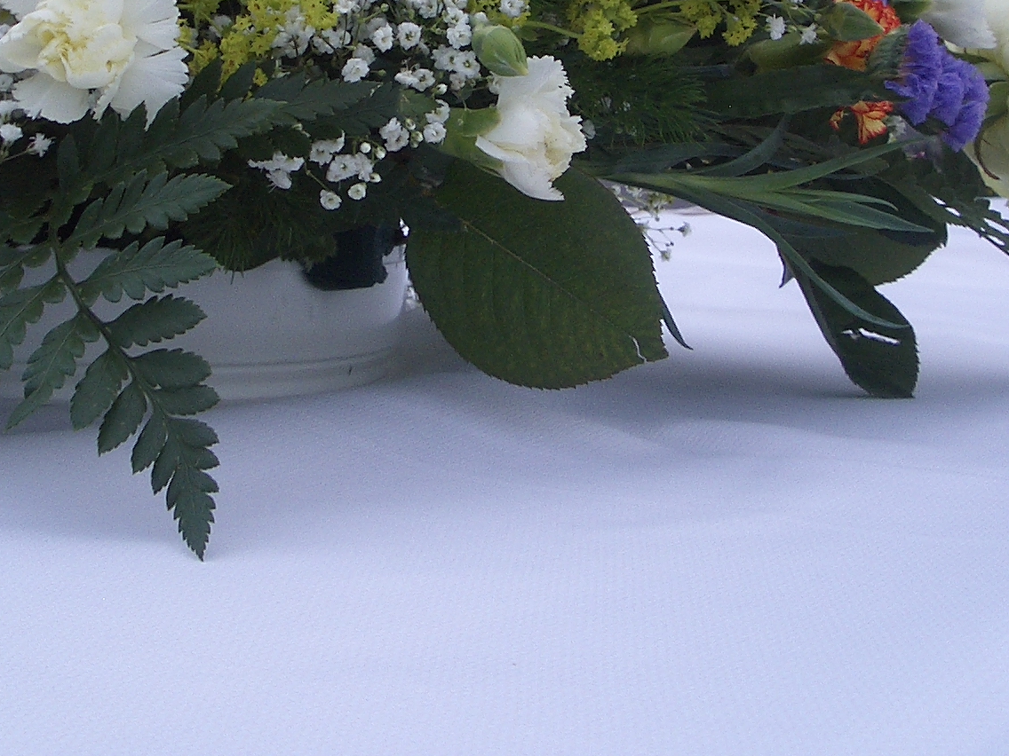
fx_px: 2070
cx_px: 498
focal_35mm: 71
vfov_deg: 20.3
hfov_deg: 27.4
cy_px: 73
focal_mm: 5.8
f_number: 4.3
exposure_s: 1/500
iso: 50
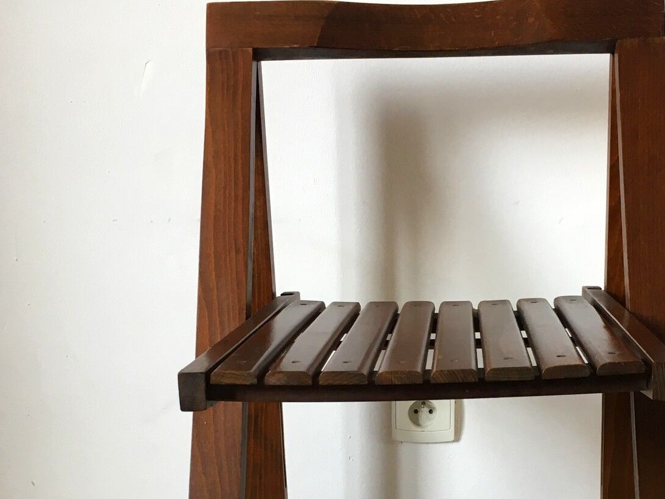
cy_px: 374
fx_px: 1018
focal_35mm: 53
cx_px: 418
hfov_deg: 35.9
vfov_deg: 27.2
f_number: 2.2
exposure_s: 1/33
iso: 80
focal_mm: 4.15
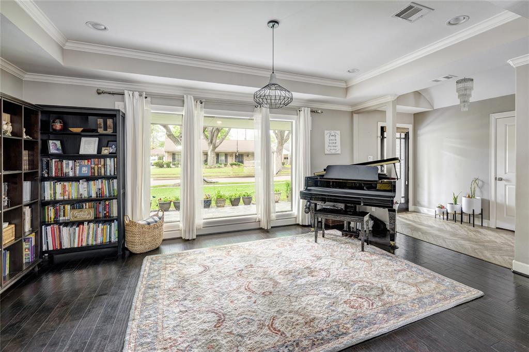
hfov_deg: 96.8
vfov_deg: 73.7
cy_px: 176
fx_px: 235
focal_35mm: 16
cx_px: 264
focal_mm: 16
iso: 64
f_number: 8
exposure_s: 4
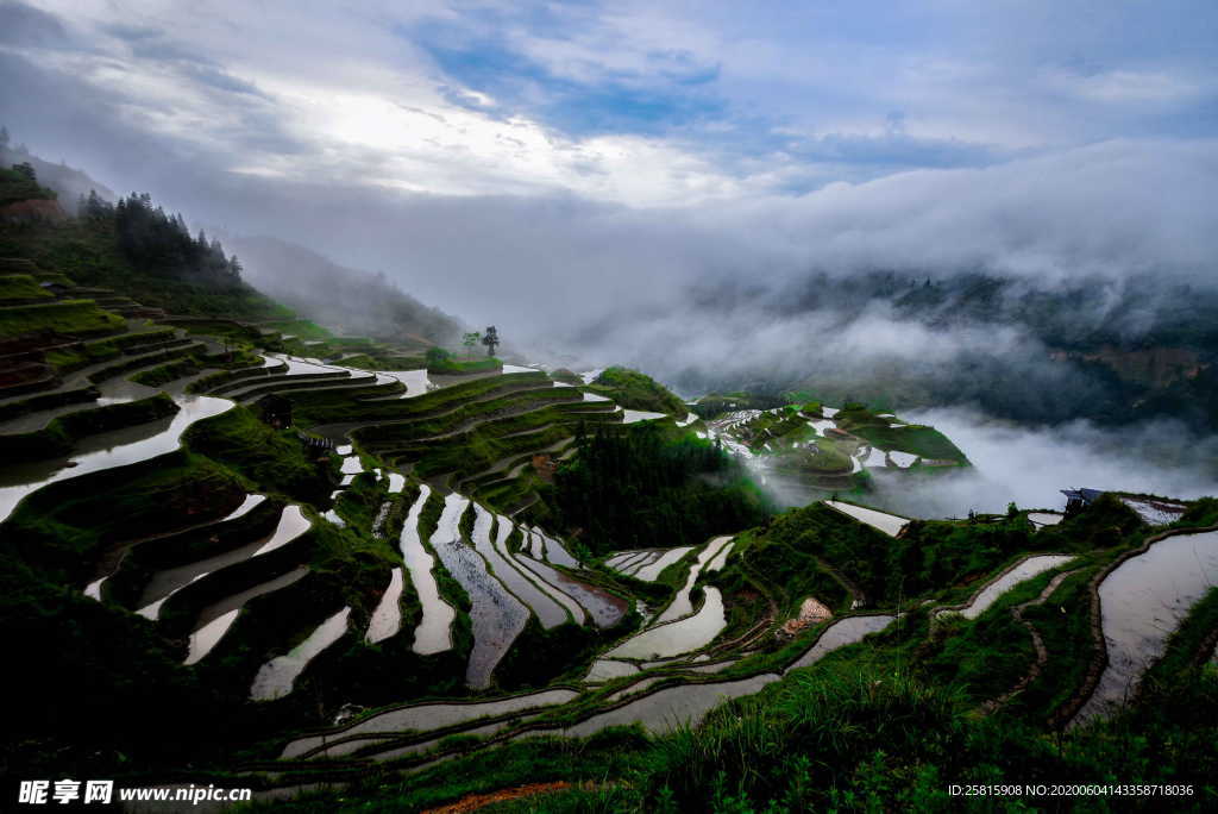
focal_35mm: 18
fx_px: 609
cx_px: 609
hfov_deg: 90.0
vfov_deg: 67.5
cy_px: 407
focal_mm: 18
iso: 250
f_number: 5
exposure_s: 1/100
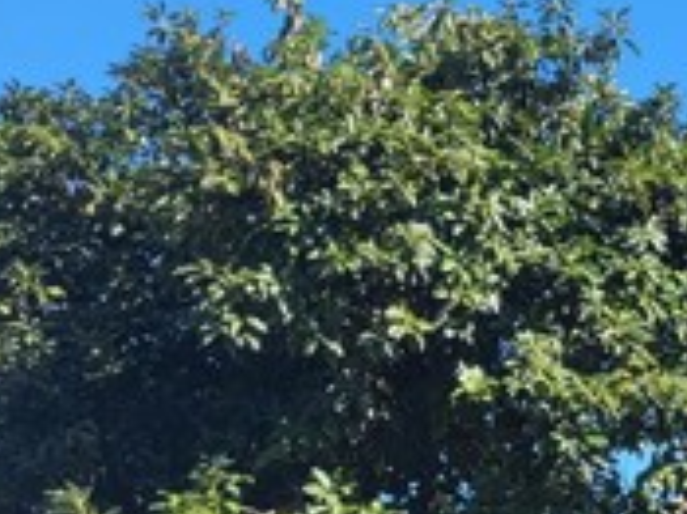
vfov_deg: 14.5
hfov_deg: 18.1
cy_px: 781
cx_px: 1072
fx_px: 1884
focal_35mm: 95
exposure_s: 1/1429
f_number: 1.8
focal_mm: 5.4
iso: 40
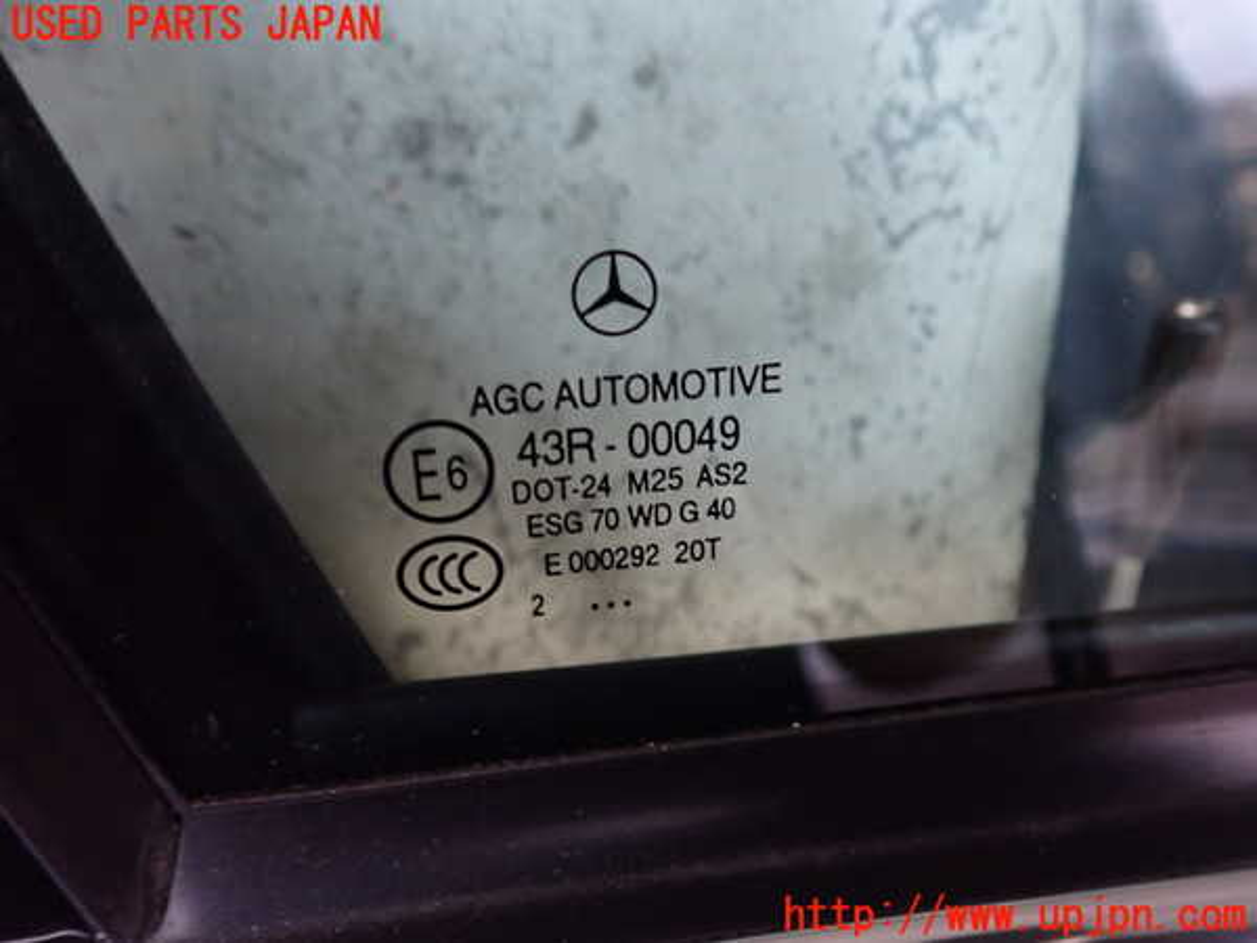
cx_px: 628
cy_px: 472
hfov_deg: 60.0
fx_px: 1089
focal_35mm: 30
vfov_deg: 46.8
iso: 640
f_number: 2.3
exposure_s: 1/30
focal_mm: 5.4
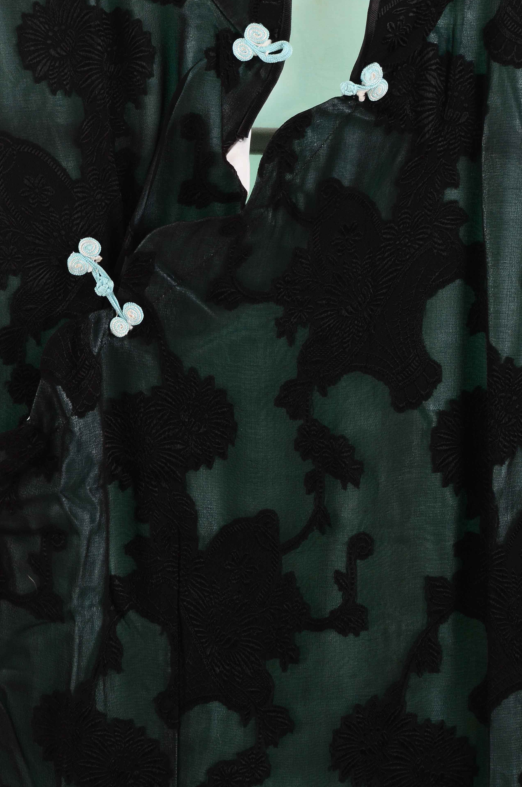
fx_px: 4427
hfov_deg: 6.7
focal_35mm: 203
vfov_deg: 10.2
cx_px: 312
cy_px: 284
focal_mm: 105
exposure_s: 1/80
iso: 400
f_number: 13
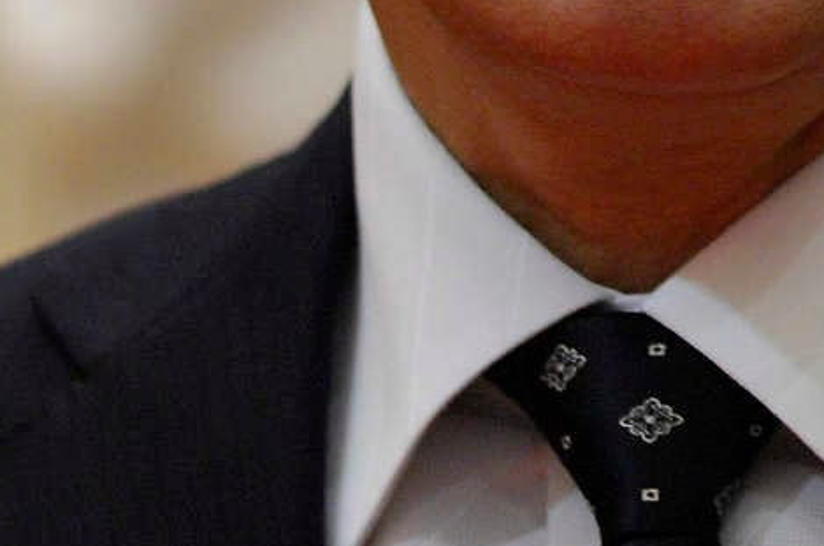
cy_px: -495
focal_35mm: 590
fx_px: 13481
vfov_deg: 2.3
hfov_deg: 3.5
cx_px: 689
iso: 800
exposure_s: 1/320
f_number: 2.8
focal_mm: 90
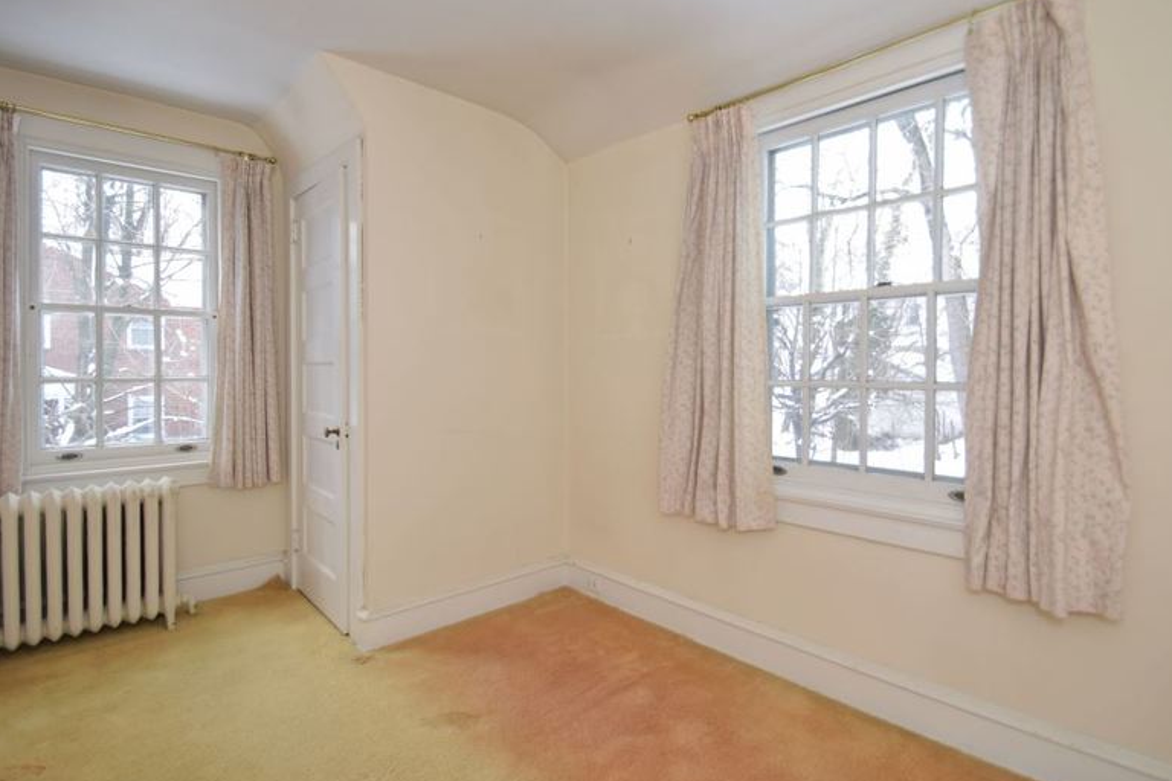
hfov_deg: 93.1
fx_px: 553
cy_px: 355
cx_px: 636
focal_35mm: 17
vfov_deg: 70.3
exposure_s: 1/80
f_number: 3.5
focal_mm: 10
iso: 100
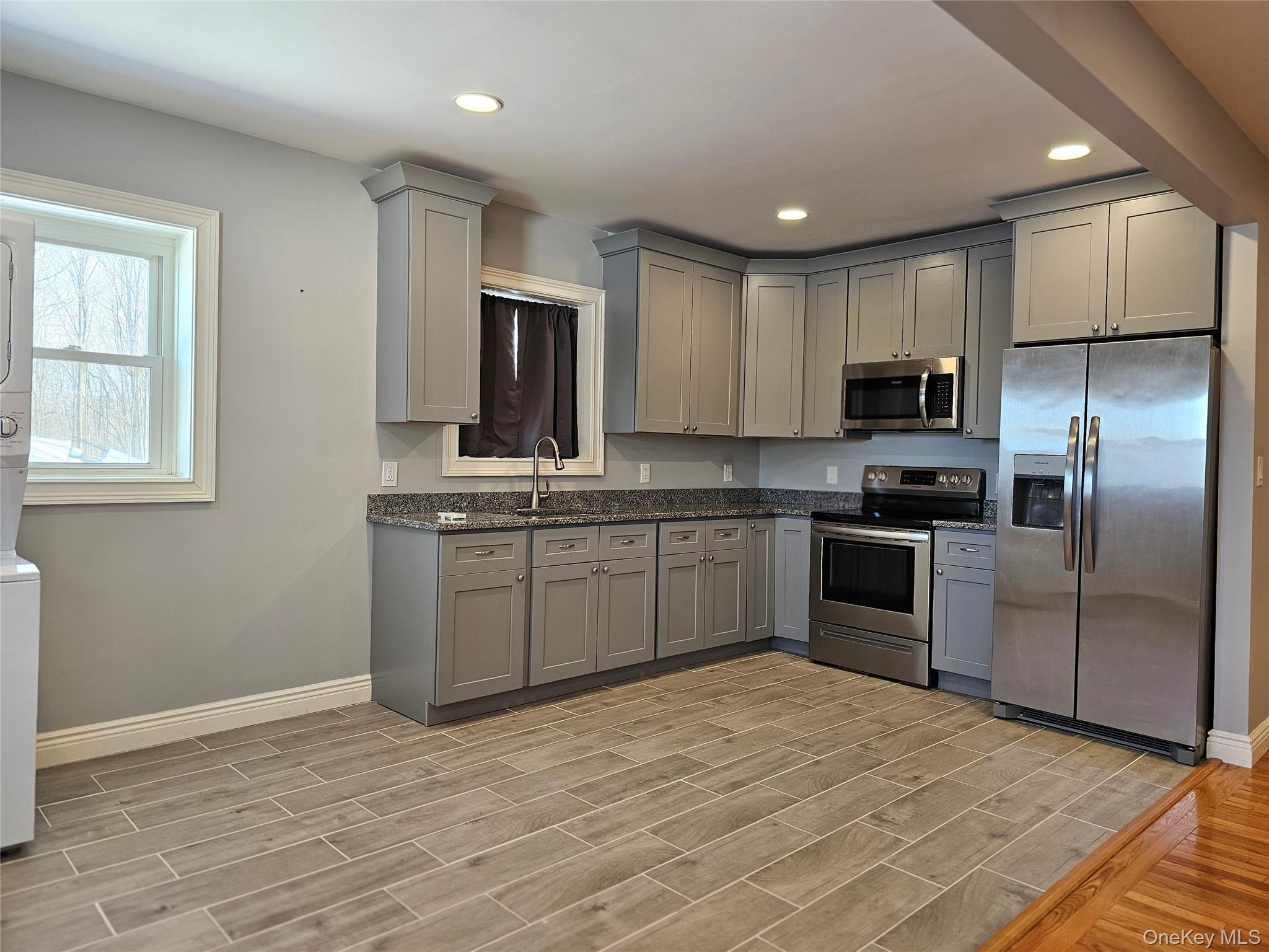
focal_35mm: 23
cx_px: 634
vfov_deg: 58.9
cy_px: 476
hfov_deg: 73.9
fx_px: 843
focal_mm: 6.3
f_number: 1.7
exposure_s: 1/120
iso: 160
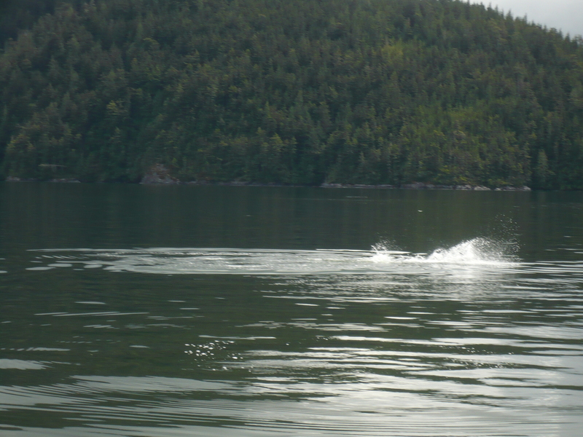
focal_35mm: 105
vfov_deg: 14.1
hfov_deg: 18.7
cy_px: 218
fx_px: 1768
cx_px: 292
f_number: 5
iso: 100
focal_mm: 17.4
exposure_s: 1/400
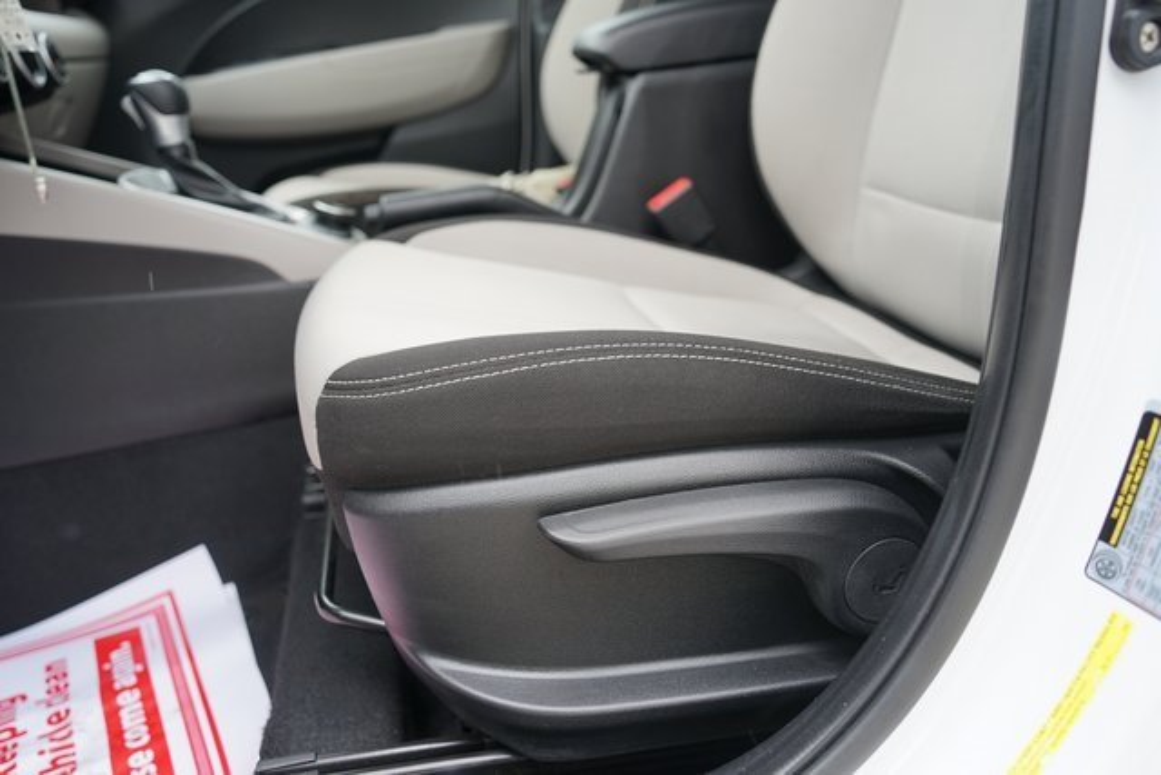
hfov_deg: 60.3
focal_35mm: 31
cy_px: 388
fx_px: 1000
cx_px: 580
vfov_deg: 42.3
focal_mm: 31
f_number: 4
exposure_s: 1/60
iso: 125
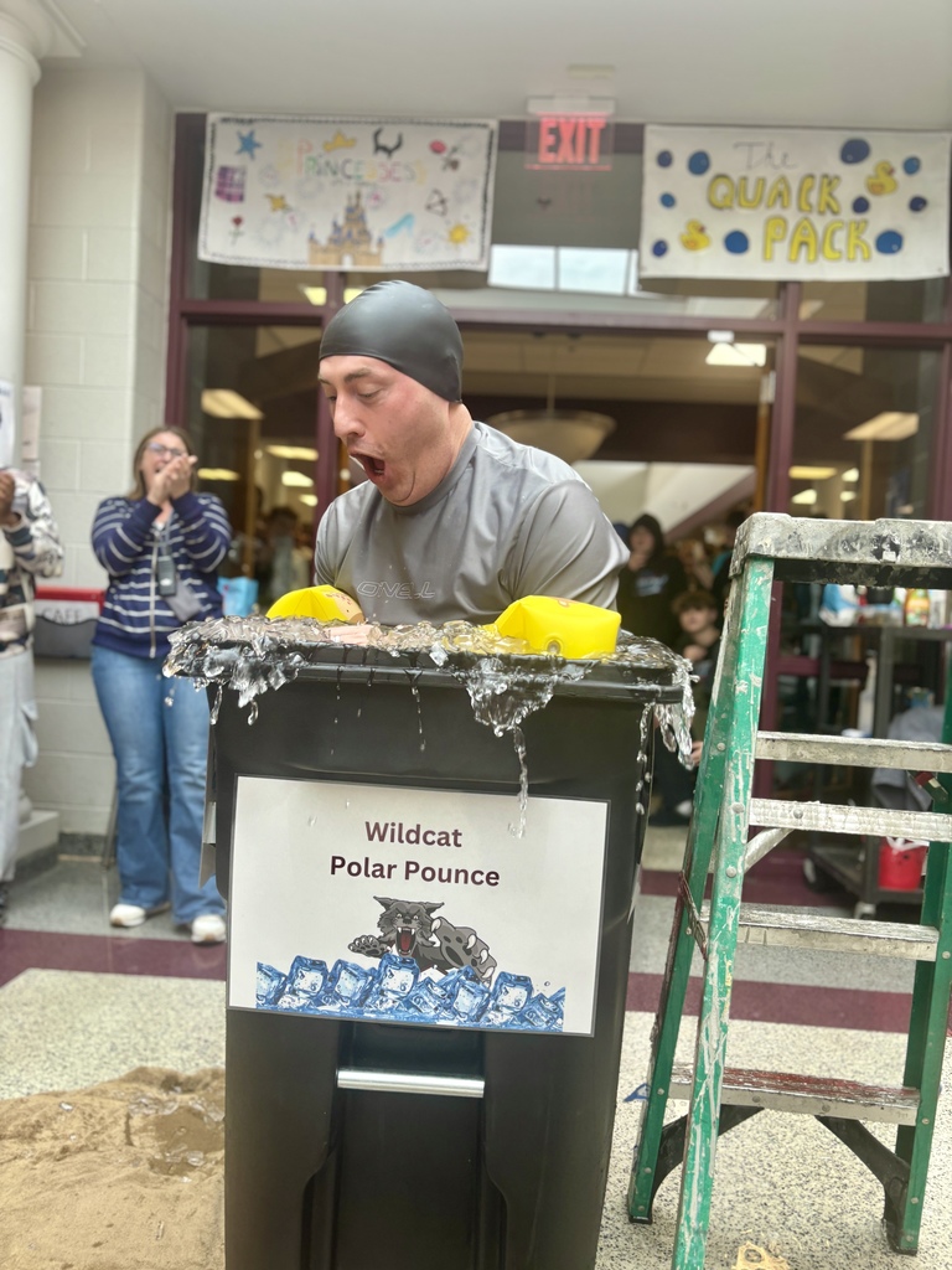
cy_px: 635
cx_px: 476
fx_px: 953
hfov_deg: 53.1
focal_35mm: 26
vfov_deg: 67.3
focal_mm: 5.96
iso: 80
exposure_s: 1/121
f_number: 1.6
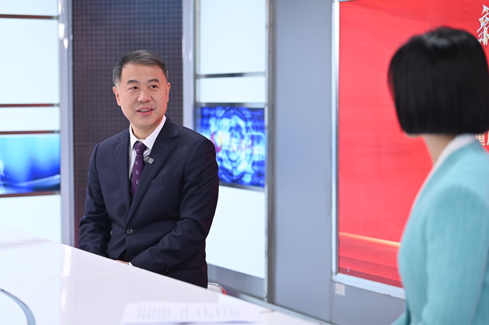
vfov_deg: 17.0
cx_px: 244
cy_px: 162
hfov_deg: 25.4
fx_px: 1086
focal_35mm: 80
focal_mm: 80
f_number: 2.8
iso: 320
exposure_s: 1/125
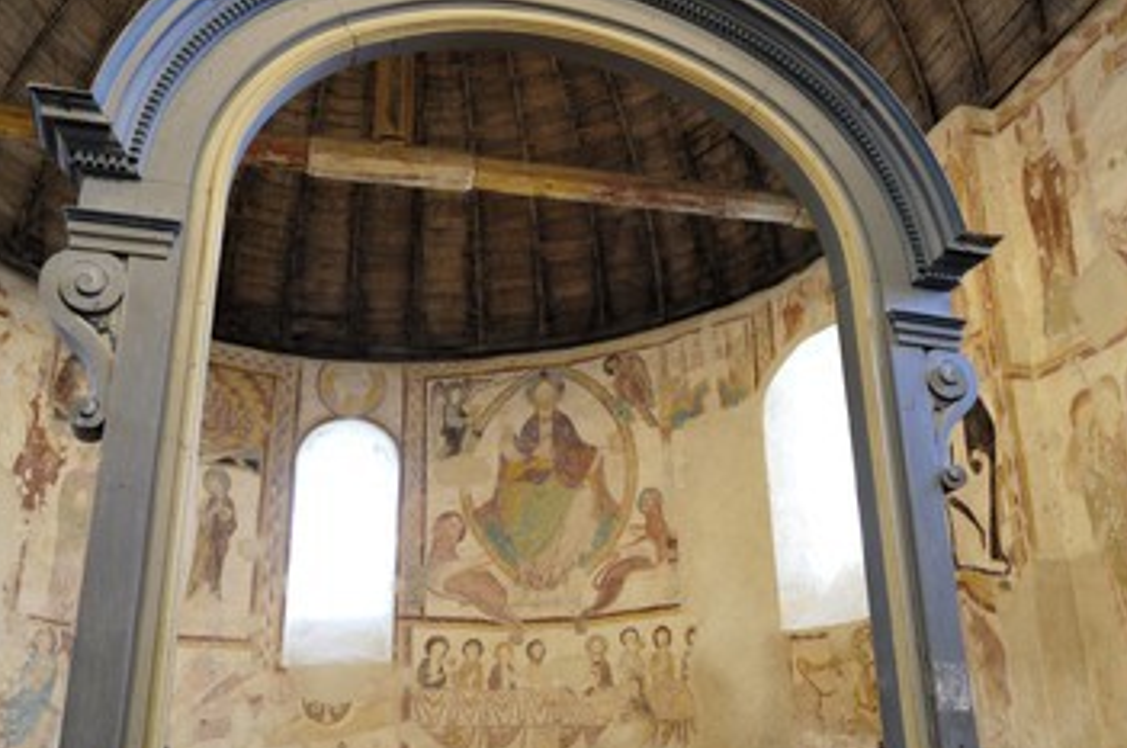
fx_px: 1125
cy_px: 321
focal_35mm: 36
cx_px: 599
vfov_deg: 36.7
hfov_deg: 53.2
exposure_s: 1/2
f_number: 5.6
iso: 100
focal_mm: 20
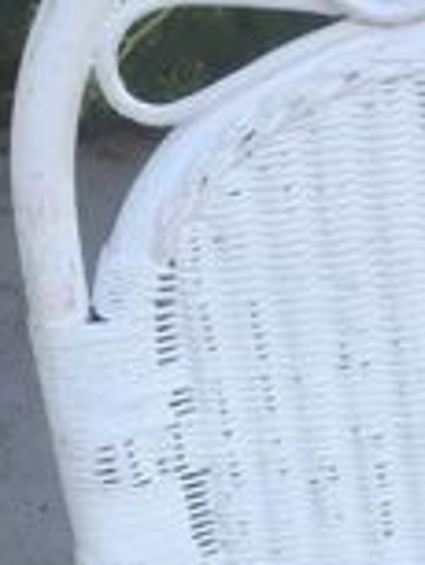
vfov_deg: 15.5
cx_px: 547
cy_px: 739
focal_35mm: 121
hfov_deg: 11.9
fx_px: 1978
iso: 25
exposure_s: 1/100
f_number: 2.2
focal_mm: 4.15
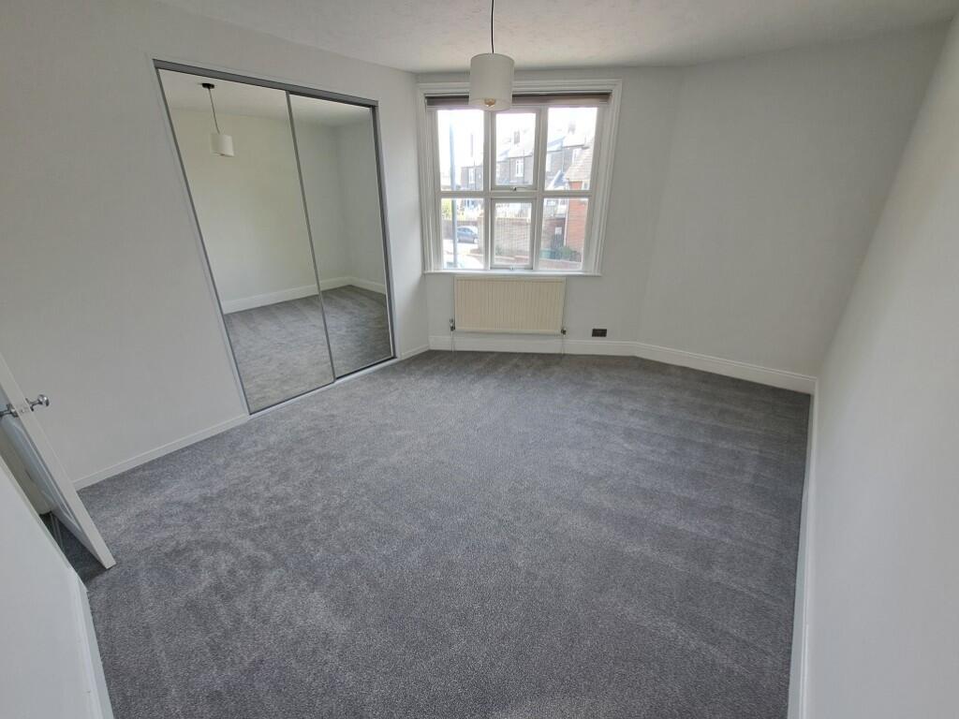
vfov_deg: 89.9
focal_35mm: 13
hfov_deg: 106.2
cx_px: 480
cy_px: 360
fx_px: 360
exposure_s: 1/50
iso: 50
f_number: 2.2
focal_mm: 1.74
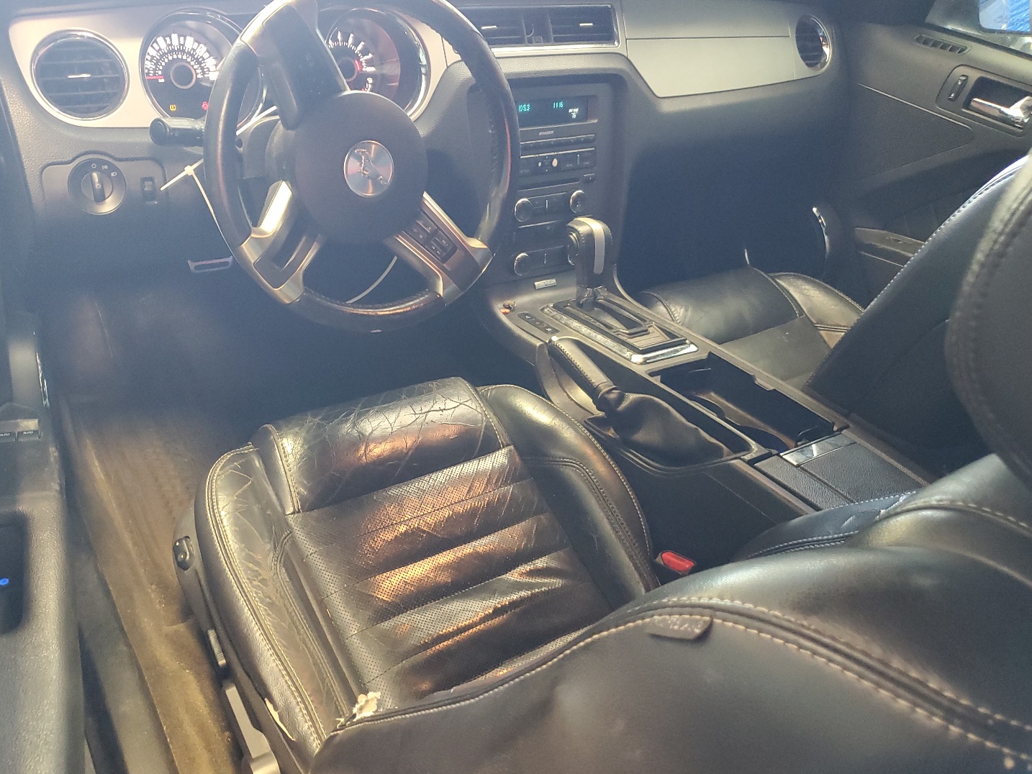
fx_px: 865
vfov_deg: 48.2
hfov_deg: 61.5
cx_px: 468
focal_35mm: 29
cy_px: 375
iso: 350
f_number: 1.5
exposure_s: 1/40
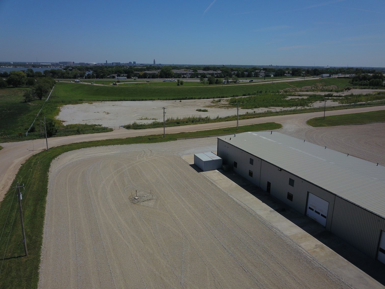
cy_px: 144
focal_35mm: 26
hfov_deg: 67.3
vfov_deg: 53.1
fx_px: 289
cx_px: 192
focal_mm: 4.73
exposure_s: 1/3802
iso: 100
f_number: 2.2
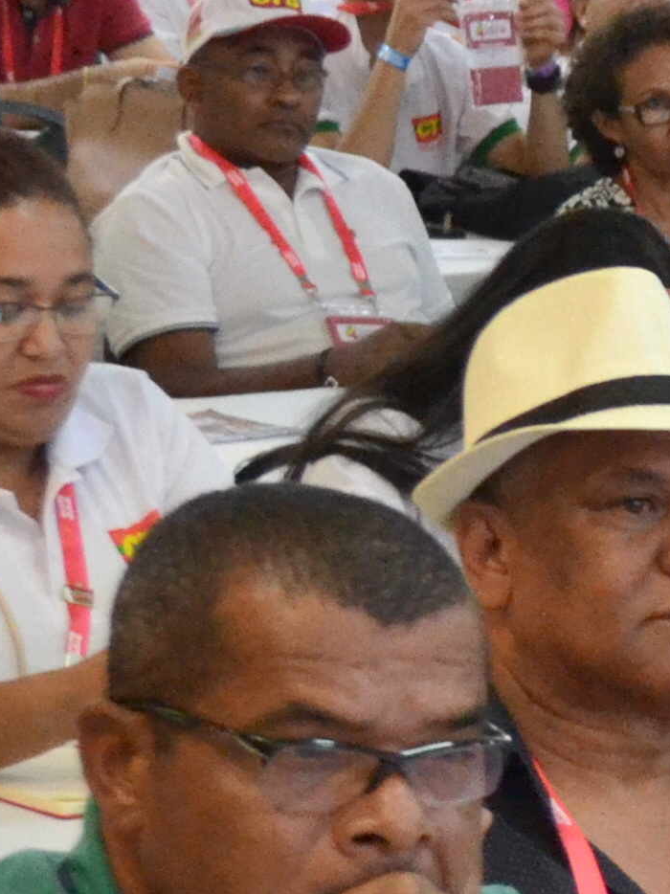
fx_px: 4776
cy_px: 726
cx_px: 1503
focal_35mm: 185
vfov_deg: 10.7
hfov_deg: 7.6
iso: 1600
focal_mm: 26
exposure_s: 1/60
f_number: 4.2
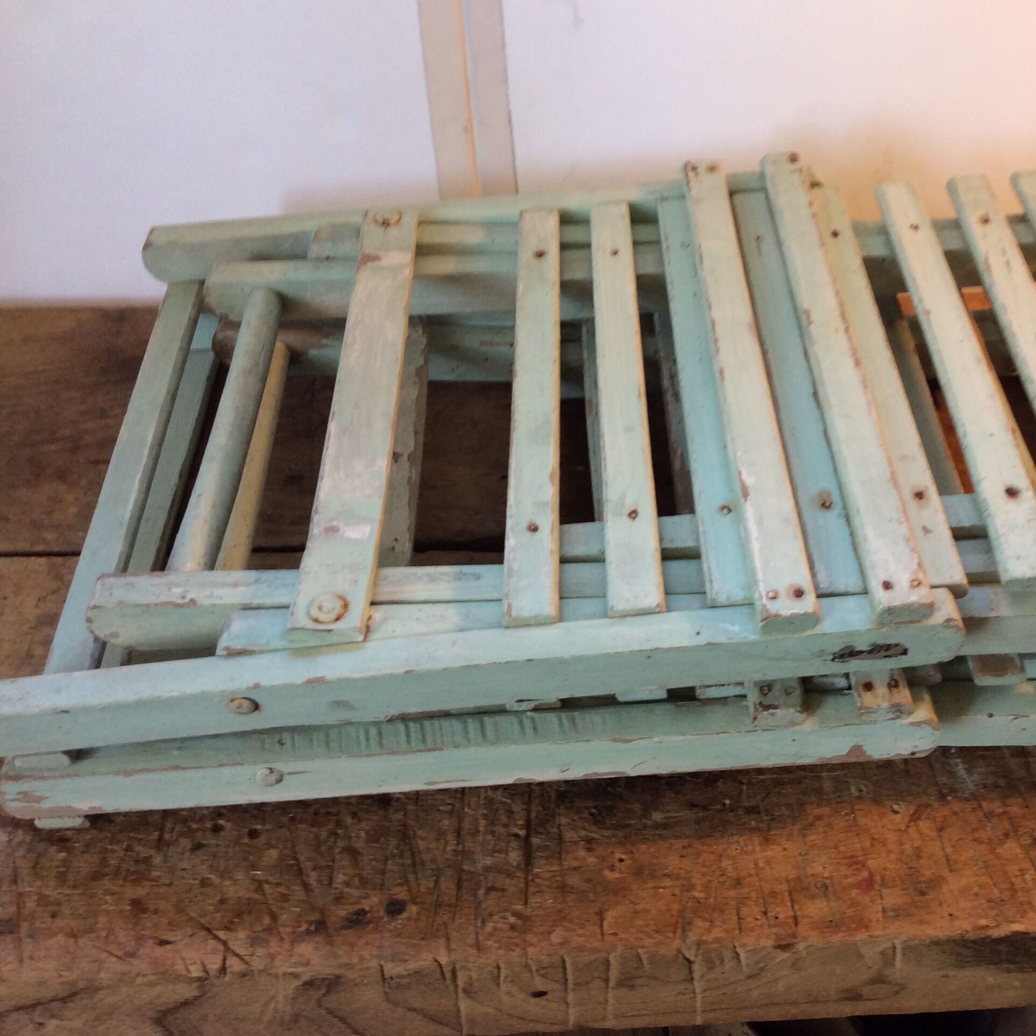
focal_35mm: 38
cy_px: 516
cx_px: 645
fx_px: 1287
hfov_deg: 43.5
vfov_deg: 43.9
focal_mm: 3.3
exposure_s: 1/25
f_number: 2.4
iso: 50
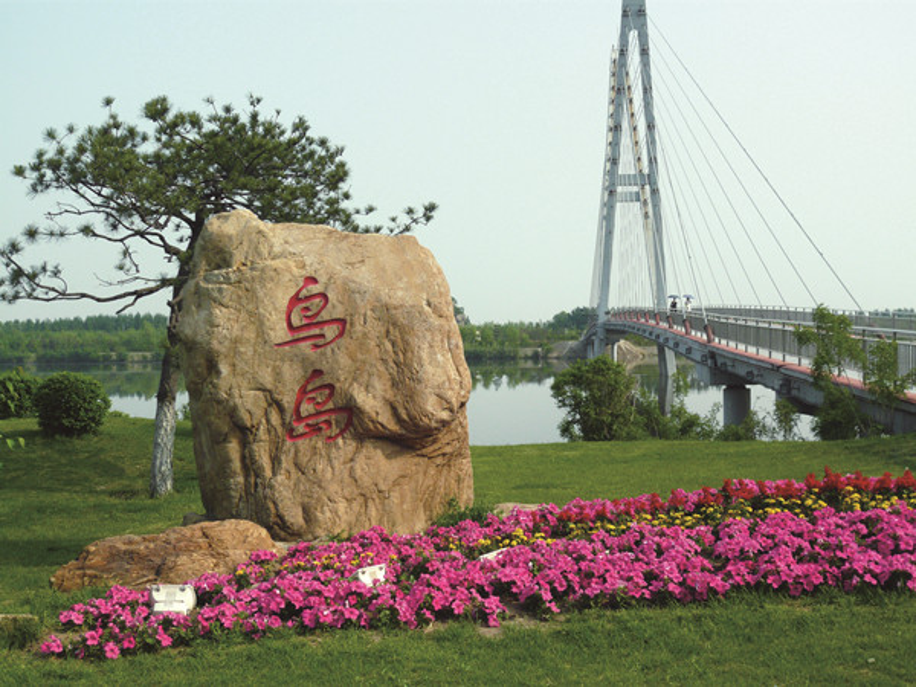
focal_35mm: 43
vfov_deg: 33.6
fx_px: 1138
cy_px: 344
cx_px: 458
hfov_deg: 43.9
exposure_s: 1/160
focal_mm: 7
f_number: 10
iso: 100
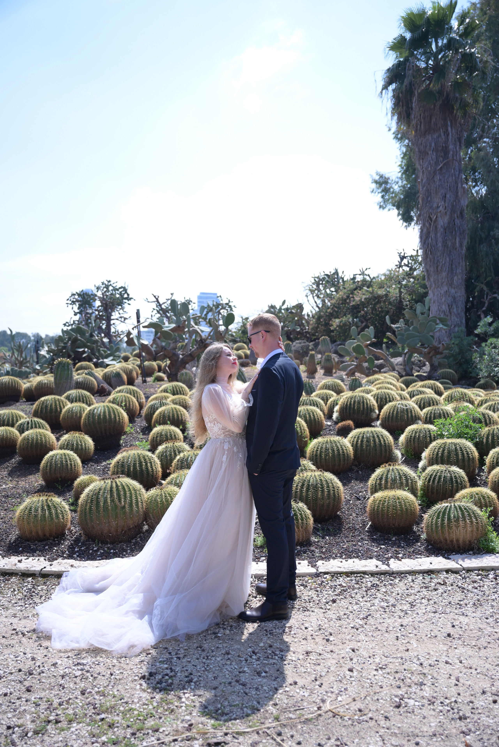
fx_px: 685
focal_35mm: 33
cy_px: 374
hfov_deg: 40.0
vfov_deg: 57.2
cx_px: 250
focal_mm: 33
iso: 100
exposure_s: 1/1000
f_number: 3.2
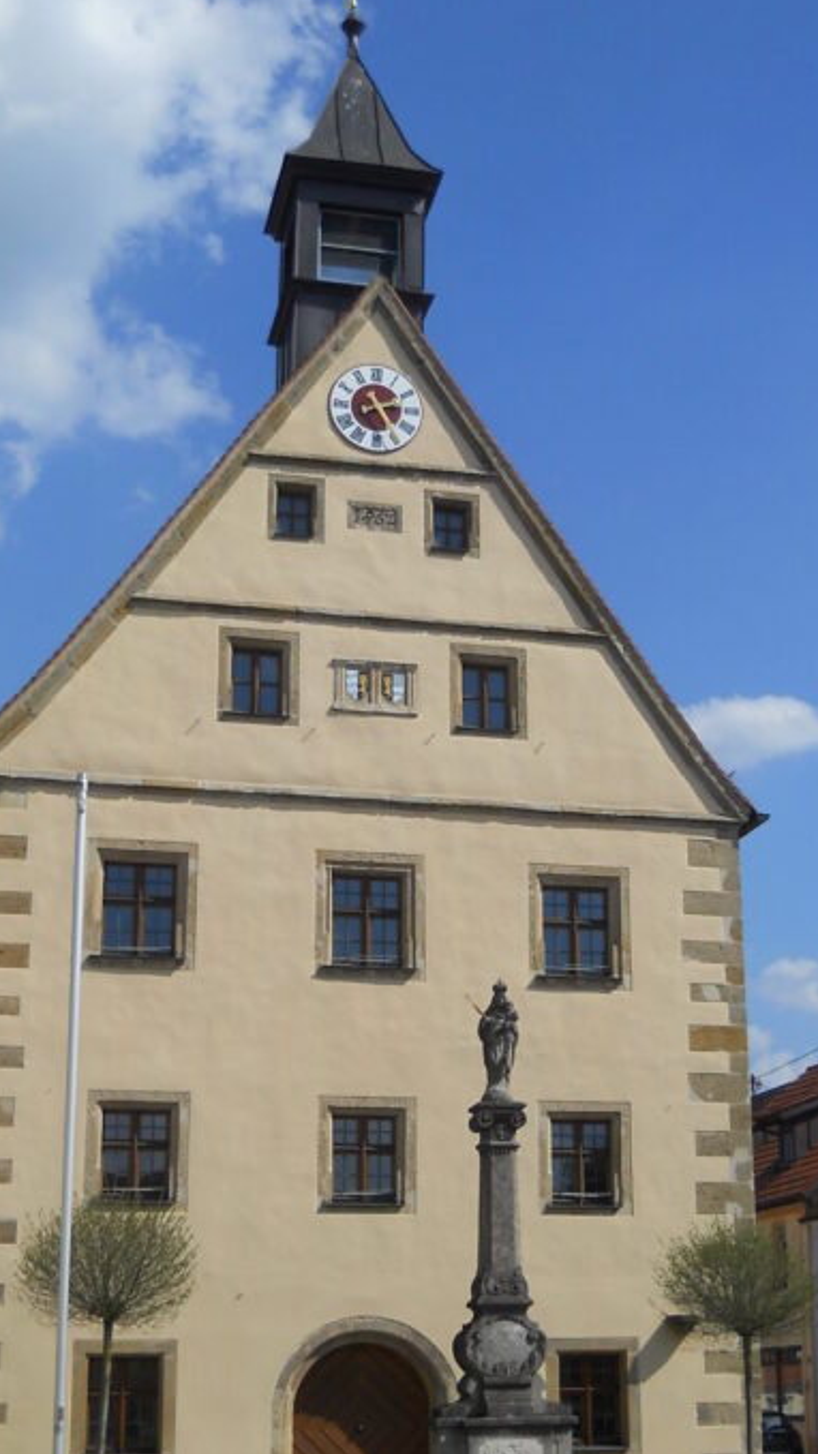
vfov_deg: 36.5
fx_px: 2198
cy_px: 851
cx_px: 473
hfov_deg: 21.1
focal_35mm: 57
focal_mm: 6.72
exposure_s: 1/640
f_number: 5.5
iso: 80
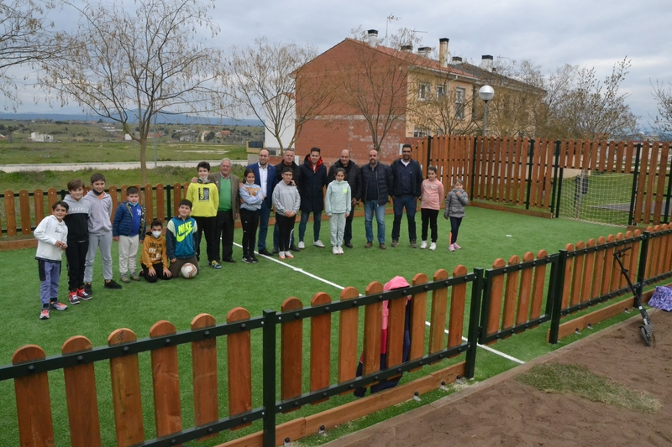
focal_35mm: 27
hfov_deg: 67.4
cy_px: 224
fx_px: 504
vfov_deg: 47.9
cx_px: 336
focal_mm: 18
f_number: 14
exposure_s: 1/800
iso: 3200
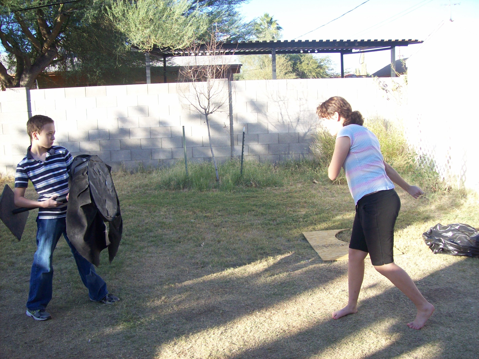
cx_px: 240
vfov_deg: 39.6
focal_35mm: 36
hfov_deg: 51.4
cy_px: 180
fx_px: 498
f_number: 2.7
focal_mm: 6
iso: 80
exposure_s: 1/292
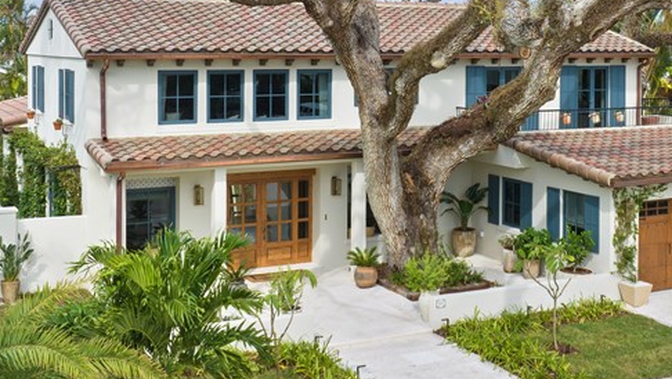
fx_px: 981
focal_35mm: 55
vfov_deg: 21.6
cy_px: 72
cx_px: 430
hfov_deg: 37.5
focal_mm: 12.29
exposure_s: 1/40
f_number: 4.5
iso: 100
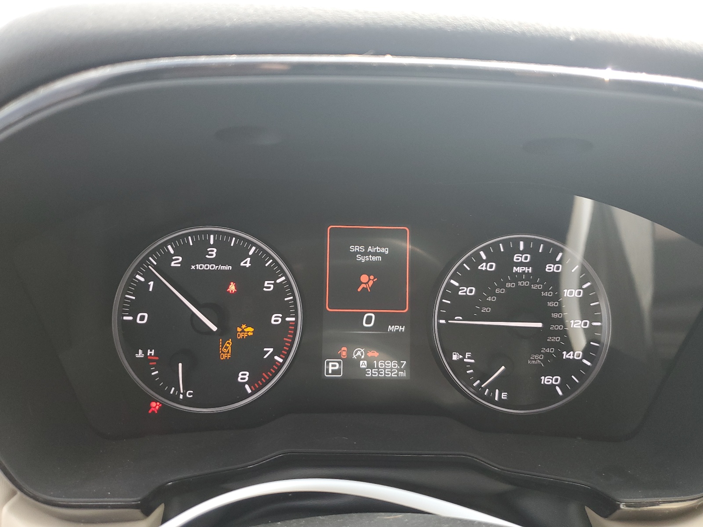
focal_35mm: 26
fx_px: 528
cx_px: 352
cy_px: 264
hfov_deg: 67.3
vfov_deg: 53.1
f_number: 1.5
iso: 82
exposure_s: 1/120
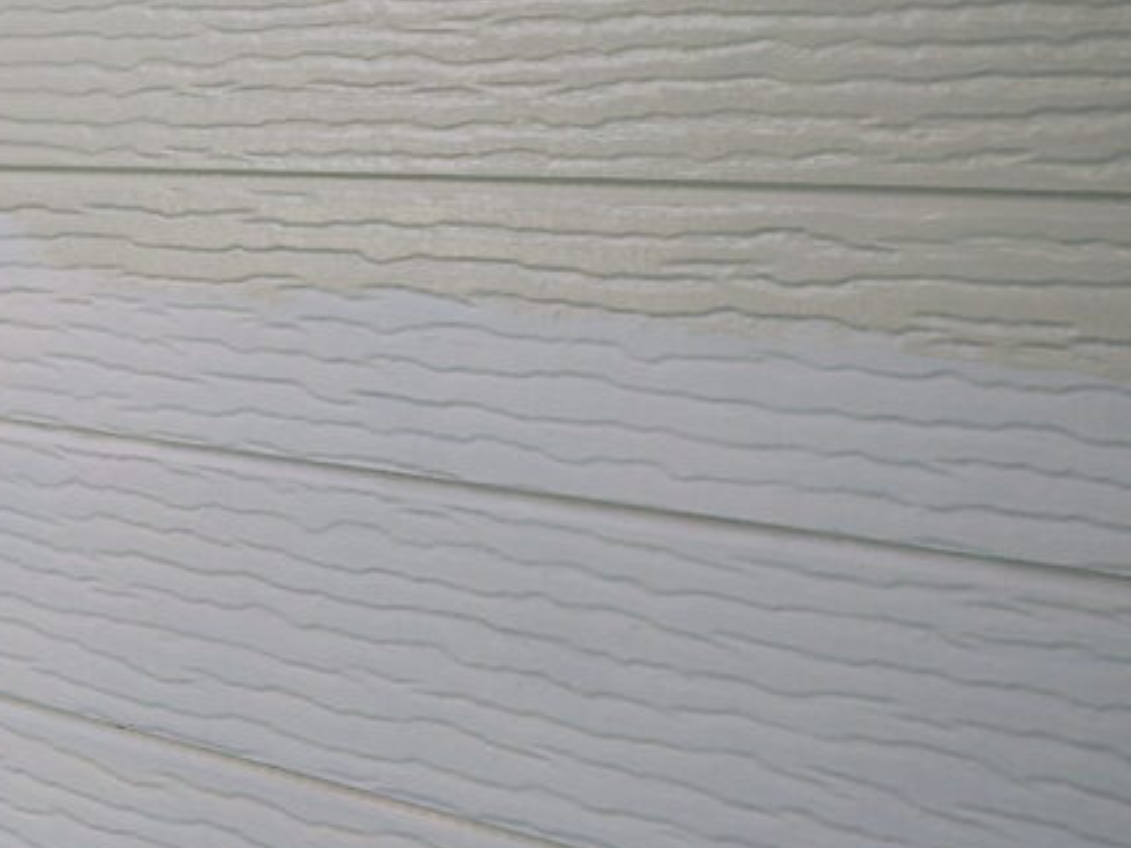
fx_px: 2189
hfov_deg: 26.6
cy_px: 61
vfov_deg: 21.4
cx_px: -116
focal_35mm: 67
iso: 125
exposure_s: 1/80
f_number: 3.5
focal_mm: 5
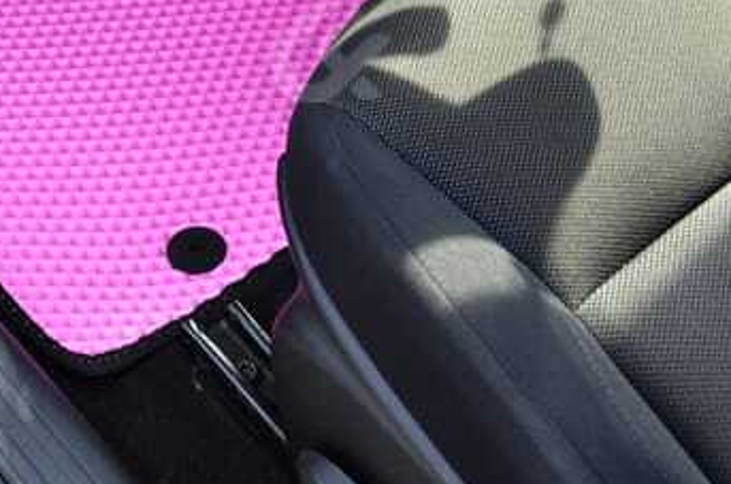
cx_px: 70
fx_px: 1560
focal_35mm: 77
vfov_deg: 17.0
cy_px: -71
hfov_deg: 25.5
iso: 280
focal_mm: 22
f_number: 5.6
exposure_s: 1/60
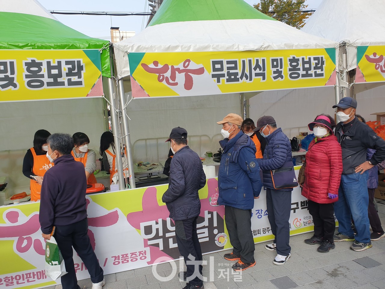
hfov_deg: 67.3
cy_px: 144
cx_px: 192
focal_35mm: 26
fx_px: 289
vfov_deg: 53.1
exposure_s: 1/488
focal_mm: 4.3
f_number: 2.4
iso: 50
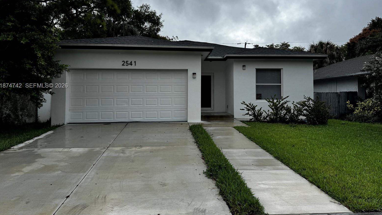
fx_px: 274
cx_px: 188
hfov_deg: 69.8
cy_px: 86
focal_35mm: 27
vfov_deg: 42.7
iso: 80
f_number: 1.78
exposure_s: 1/3802
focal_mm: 6.76
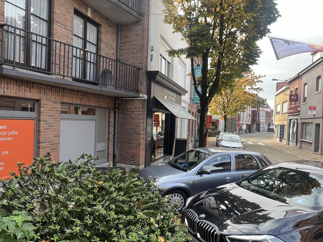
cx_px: 138
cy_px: 125
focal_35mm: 23
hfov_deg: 73.5
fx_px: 215
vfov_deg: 58.9
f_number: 1.8
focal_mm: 1.57
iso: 32
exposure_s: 1/99
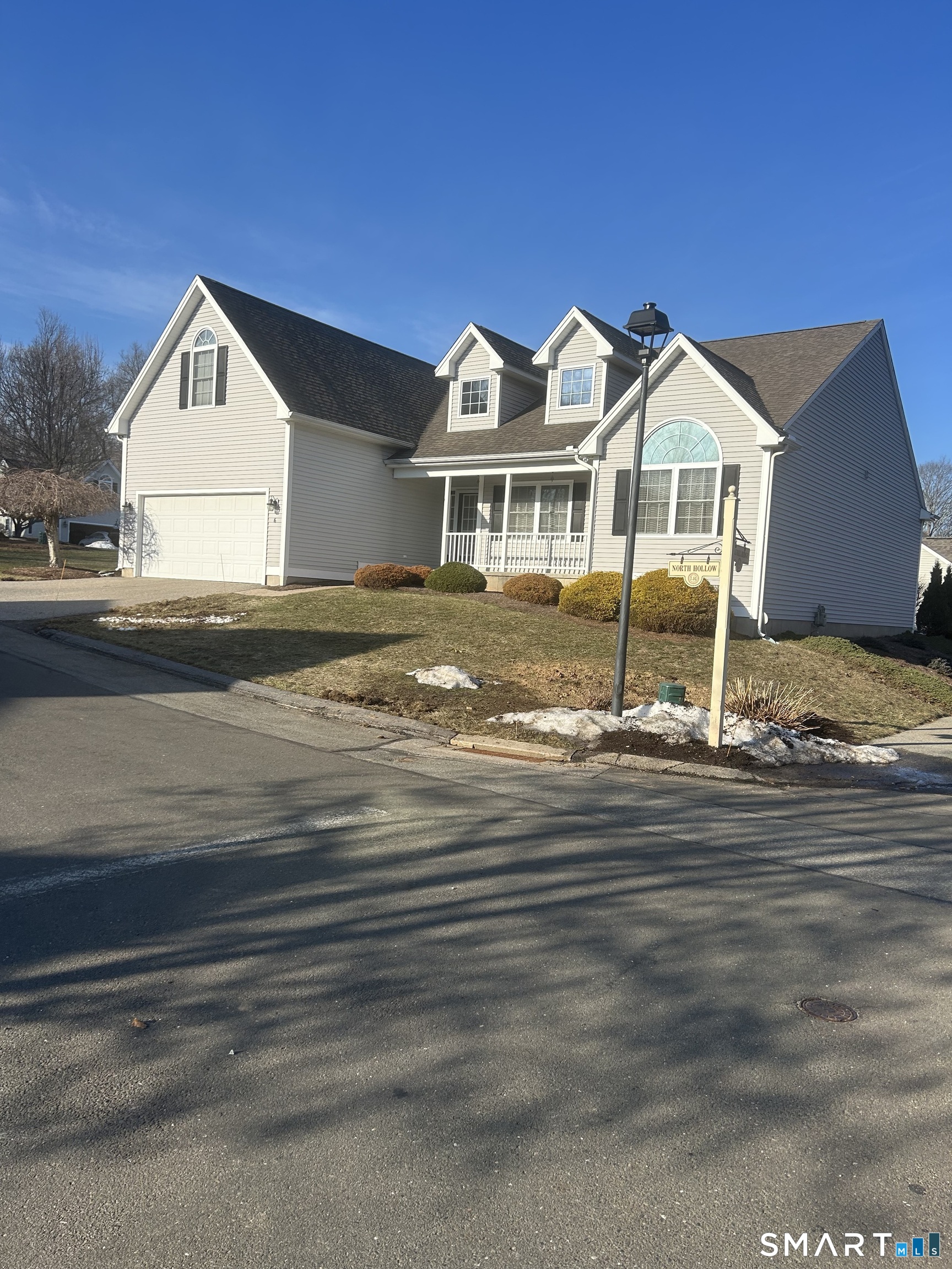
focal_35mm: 26
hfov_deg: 53.1
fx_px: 953
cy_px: 634
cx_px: 476
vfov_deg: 67.3
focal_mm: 5.7
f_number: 1.5
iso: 50
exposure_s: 1/3704
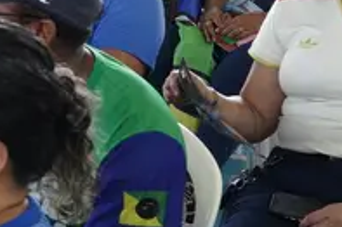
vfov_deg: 8.5
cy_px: -126
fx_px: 1490
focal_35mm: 157
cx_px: -361
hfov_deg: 11.6
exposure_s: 1/200
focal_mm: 24
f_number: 4.5
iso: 1250
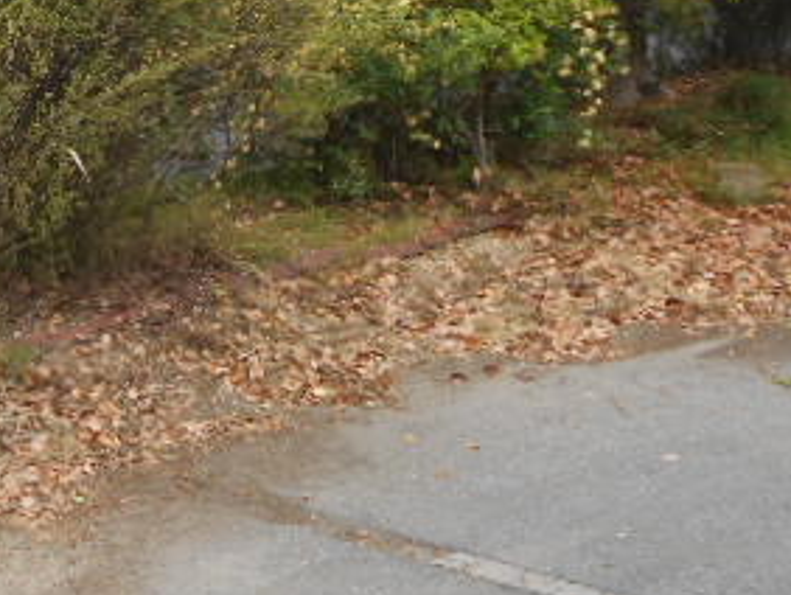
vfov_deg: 21.0
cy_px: 25
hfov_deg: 26.9
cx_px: -14
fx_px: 1555
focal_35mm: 68
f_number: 3.4
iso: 80
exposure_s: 1/320
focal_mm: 5.1
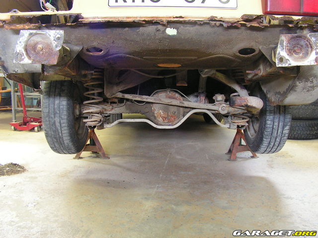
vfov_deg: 39.7
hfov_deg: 51.4
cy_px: 119
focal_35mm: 36
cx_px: 159
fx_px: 331
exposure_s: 1/6
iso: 200
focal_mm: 6
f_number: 3.2
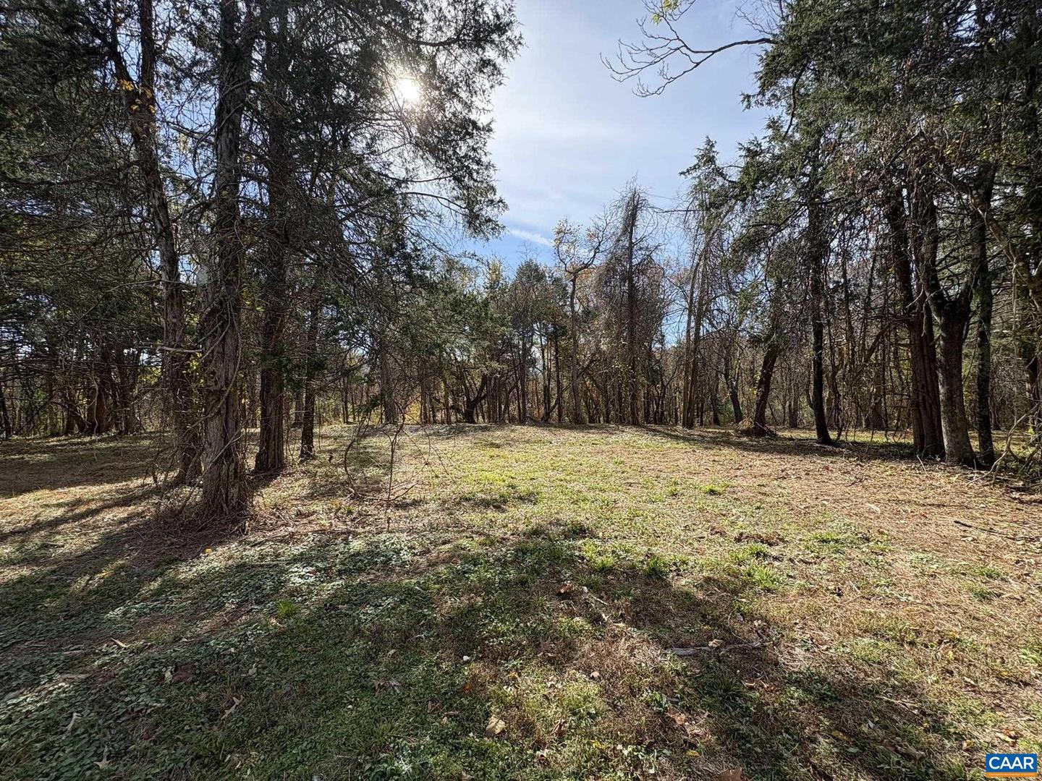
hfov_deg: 102.1
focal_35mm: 14
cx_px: 521
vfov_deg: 85.7
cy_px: 390
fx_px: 421
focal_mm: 2.22
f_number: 2.2
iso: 64
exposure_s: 1/899
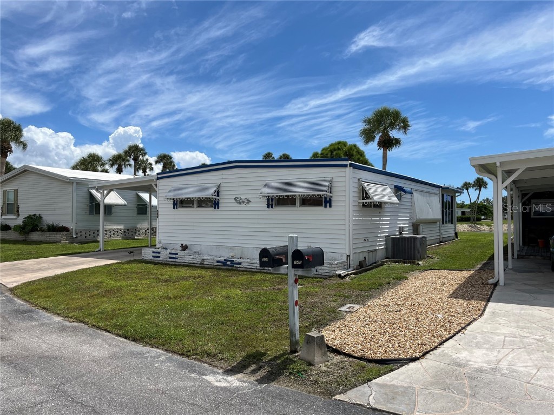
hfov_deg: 67.3
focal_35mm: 26
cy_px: 208
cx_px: 277
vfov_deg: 53.1
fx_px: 416
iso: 50
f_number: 1.6
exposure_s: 1/6173
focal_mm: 5.1
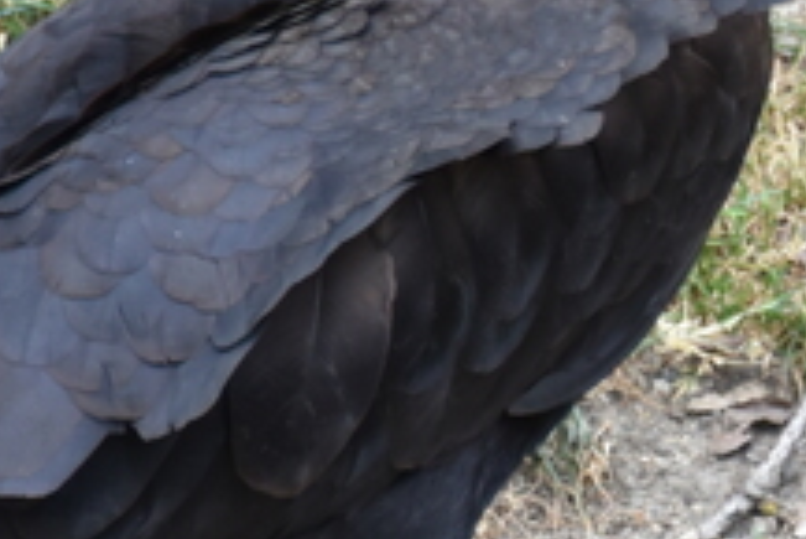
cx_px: 806
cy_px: 156
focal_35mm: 1477
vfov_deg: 0.9
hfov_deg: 1.4
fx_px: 33089
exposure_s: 1/500
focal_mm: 250
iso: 1000
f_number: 5.6
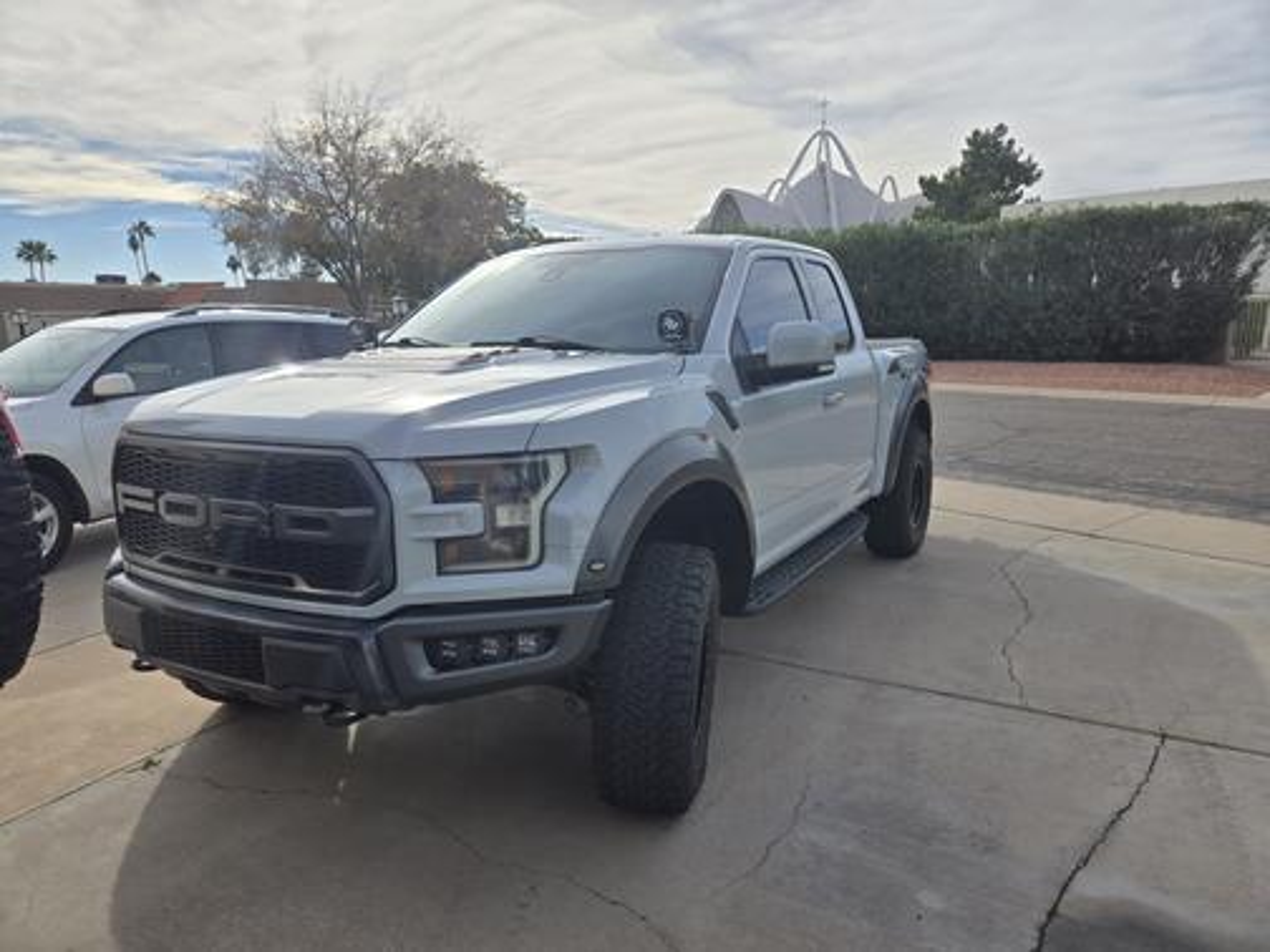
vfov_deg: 58.9
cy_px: 476
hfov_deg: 73.9
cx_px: 635
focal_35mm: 23
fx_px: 844
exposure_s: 1/2835
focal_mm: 5.4
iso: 25
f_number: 1.8
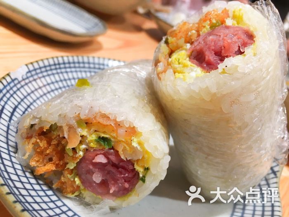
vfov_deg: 48.2
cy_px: 108
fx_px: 242
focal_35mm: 29
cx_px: 144
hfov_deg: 61.7
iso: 80
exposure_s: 1/33
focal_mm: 4.15
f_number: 2.2
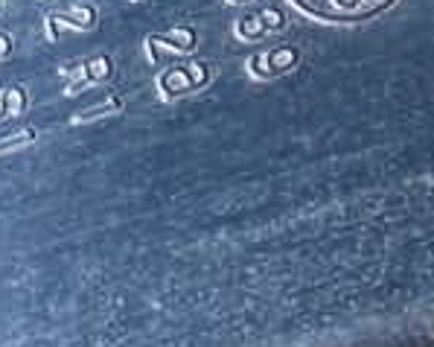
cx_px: 303
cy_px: -175
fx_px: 1515
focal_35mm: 118
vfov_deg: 12.4
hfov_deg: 16.3
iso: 800
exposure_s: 1/50
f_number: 2.3
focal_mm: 5.4
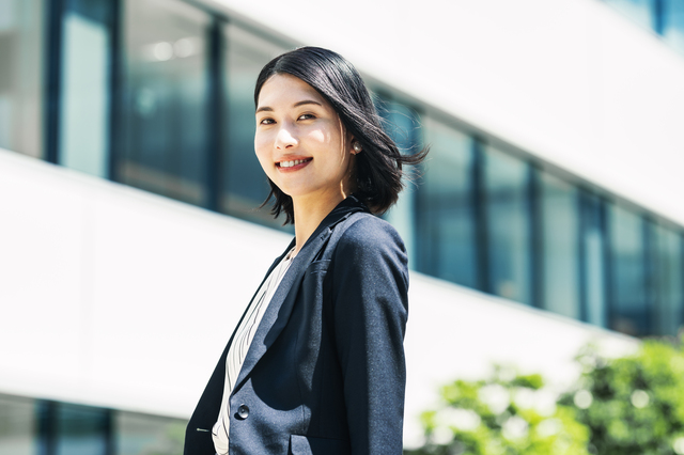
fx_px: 1994
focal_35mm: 105
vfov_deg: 13.0
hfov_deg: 19.5
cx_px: 342
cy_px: 228
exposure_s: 1/400
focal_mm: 105
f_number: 3.2
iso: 100
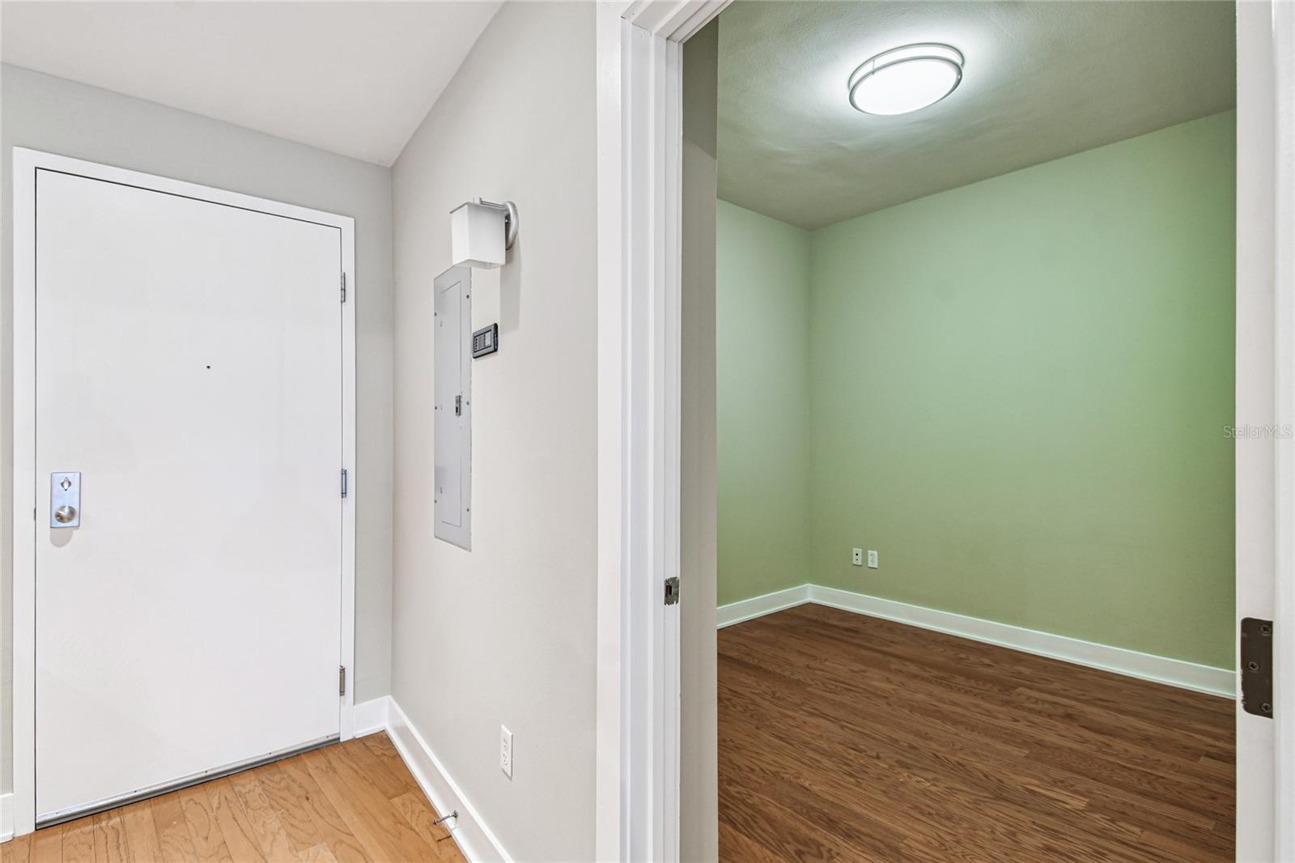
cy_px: 432
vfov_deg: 70.4
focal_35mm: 17
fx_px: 611
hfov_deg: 93.3
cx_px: 648
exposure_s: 1/4
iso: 100
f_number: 7.1
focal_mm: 11.5
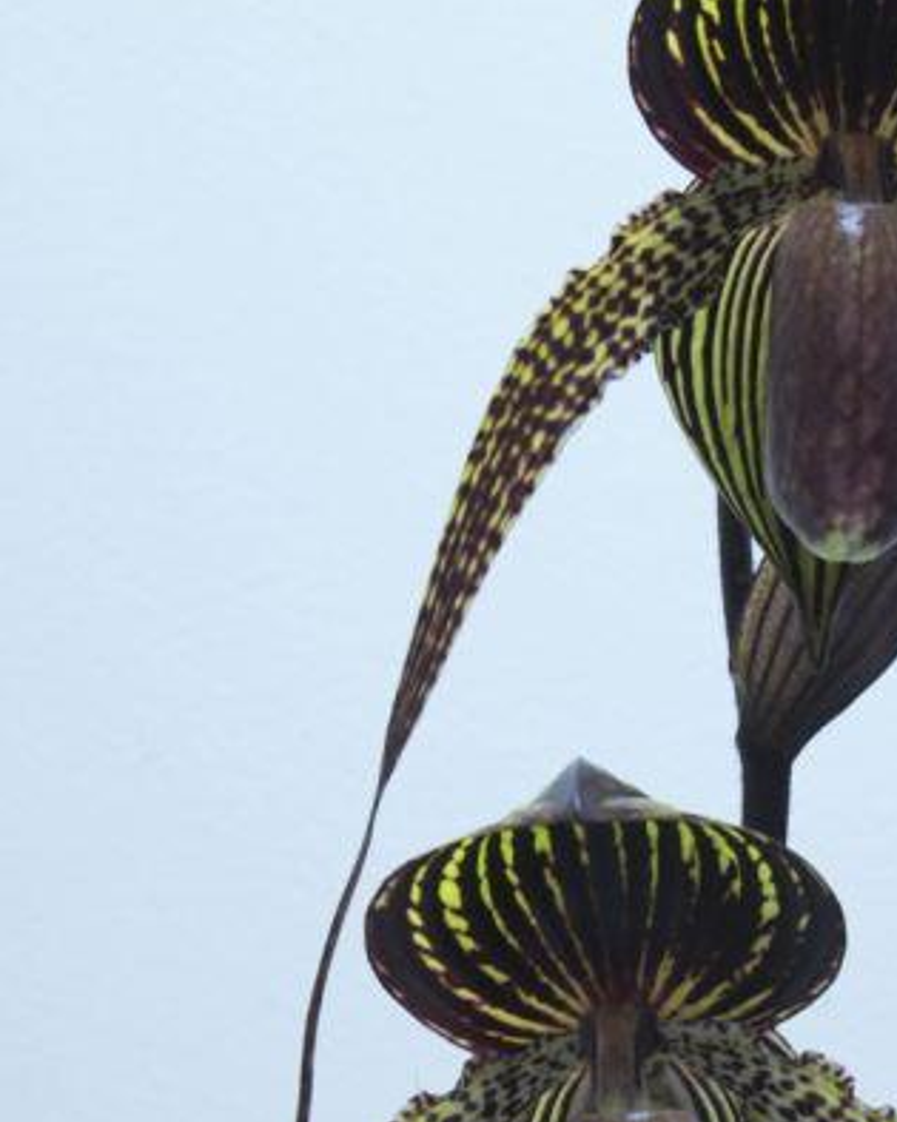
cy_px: 837
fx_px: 5345
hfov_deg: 9.5
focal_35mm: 161
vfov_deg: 12.0
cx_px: 833
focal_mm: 66
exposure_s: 1/10
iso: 1600
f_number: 16
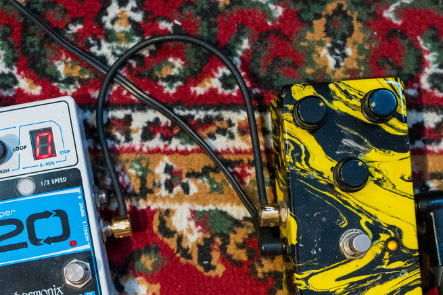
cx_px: 187
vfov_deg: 23.3
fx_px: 714
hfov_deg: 34.4
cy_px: 190
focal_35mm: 58
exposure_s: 1/320
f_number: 4.5
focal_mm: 35
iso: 5000
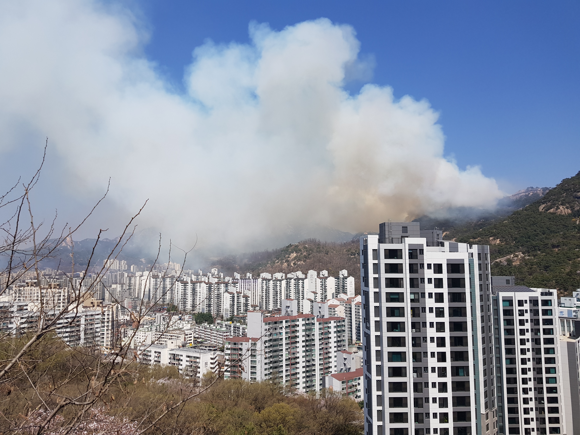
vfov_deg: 53.1
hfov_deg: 67.3
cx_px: 290
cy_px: 218
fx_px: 436
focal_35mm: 26
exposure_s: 1/3104
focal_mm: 4.2
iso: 40
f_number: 1.7
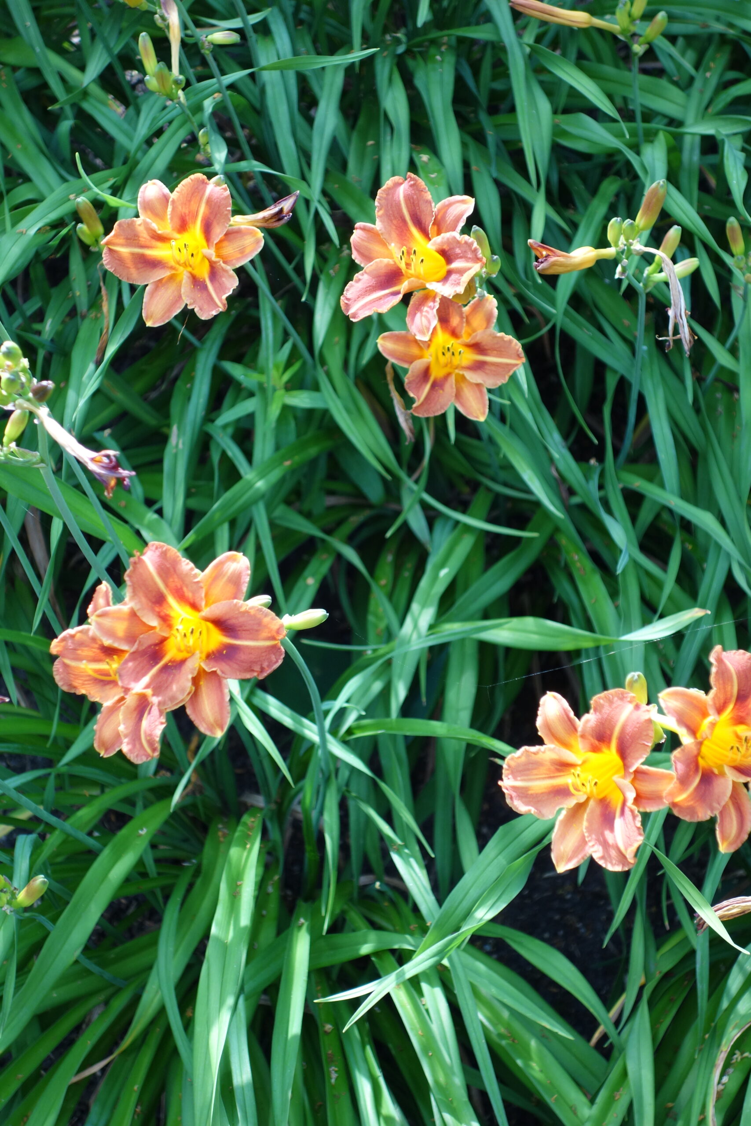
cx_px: 376
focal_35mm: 72
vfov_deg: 28.1
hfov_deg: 18.9
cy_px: 563
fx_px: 2253
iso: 250
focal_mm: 26.57
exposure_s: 1/250
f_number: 4
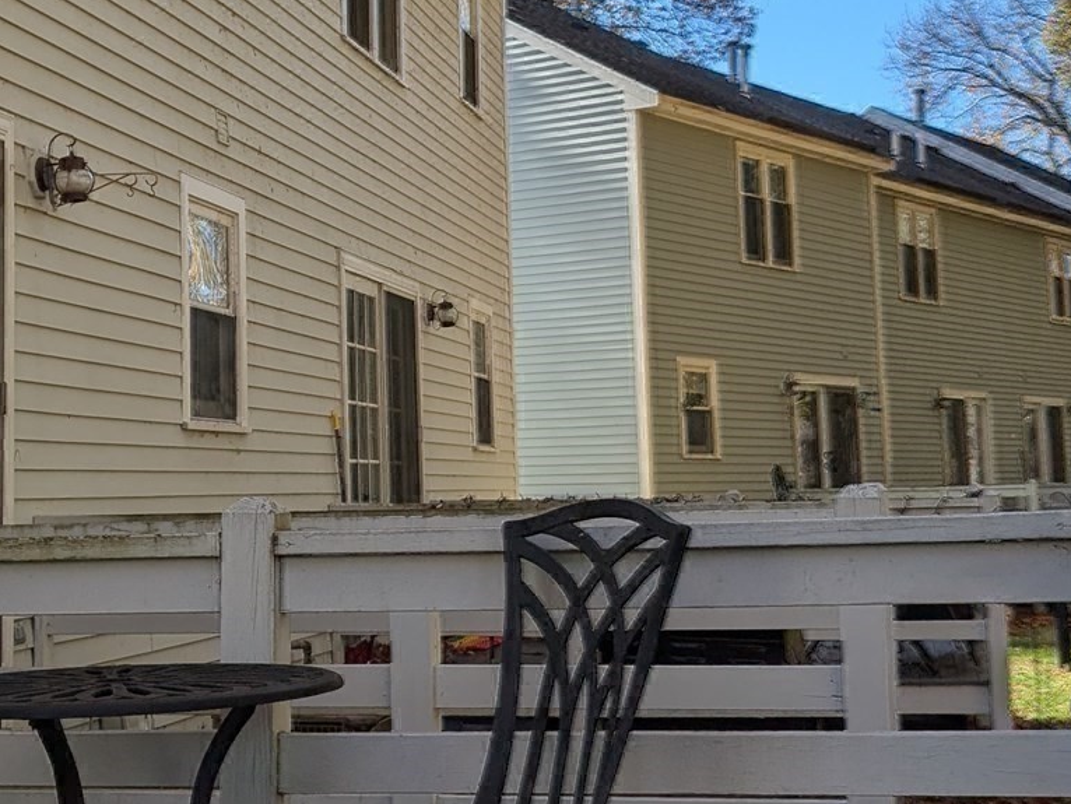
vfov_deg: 22.8
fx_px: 1981
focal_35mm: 64
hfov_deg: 30.0
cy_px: 215
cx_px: 351
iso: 22
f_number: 1.68
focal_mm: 6.9
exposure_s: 1/628
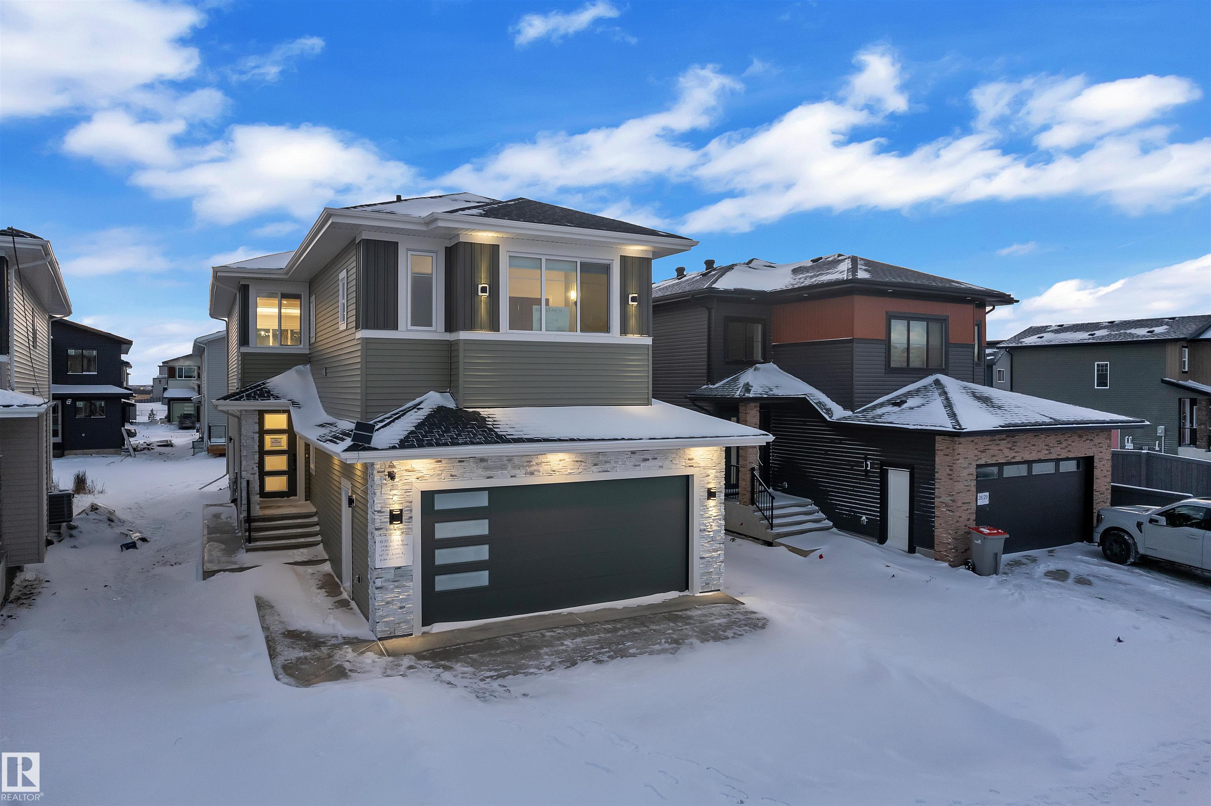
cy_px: 403
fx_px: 740
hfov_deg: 78.6
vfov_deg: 57.2
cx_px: 606
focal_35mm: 22
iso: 120
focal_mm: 8.38
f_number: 2.4
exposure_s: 1/80
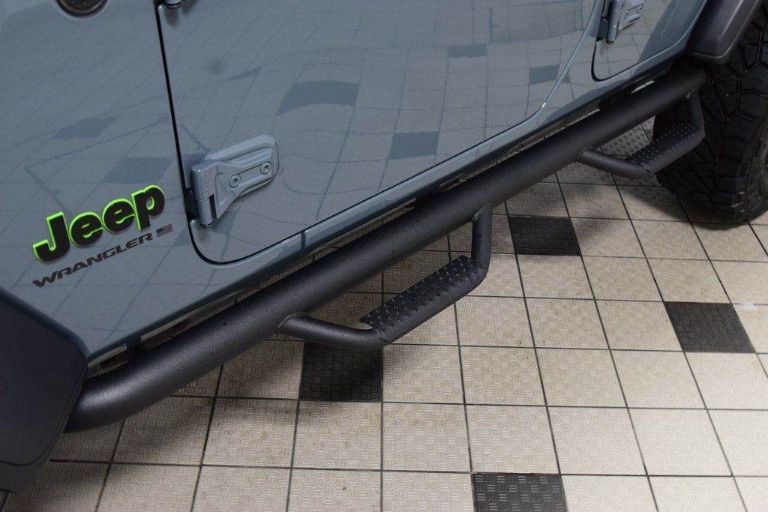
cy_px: 256
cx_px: 384
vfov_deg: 36.9
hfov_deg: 53.1
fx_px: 768
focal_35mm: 36
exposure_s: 1/15
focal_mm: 24
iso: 900
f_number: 6.3
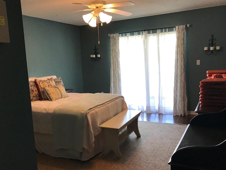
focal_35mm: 33
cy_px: 93
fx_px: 215
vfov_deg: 42.9
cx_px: 100
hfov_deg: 55.2
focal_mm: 3.99
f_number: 1.8
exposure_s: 1/40
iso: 25
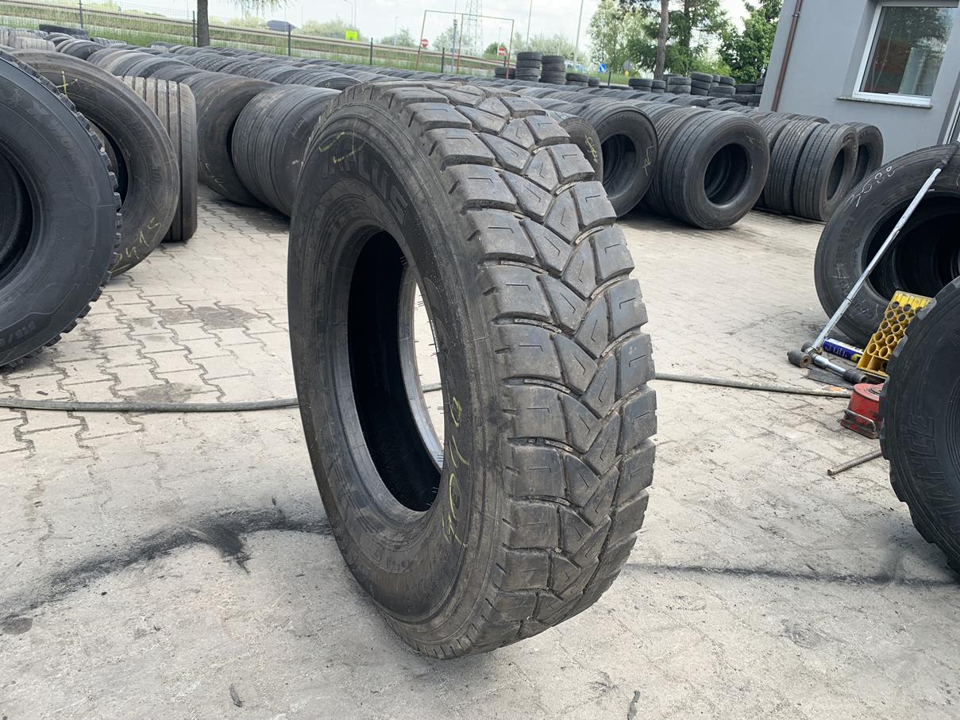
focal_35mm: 26
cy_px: 360
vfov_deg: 53.1
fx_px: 721
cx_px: 480
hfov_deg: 67.3
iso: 25
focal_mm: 4.25
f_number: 1.8
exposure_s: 1/331
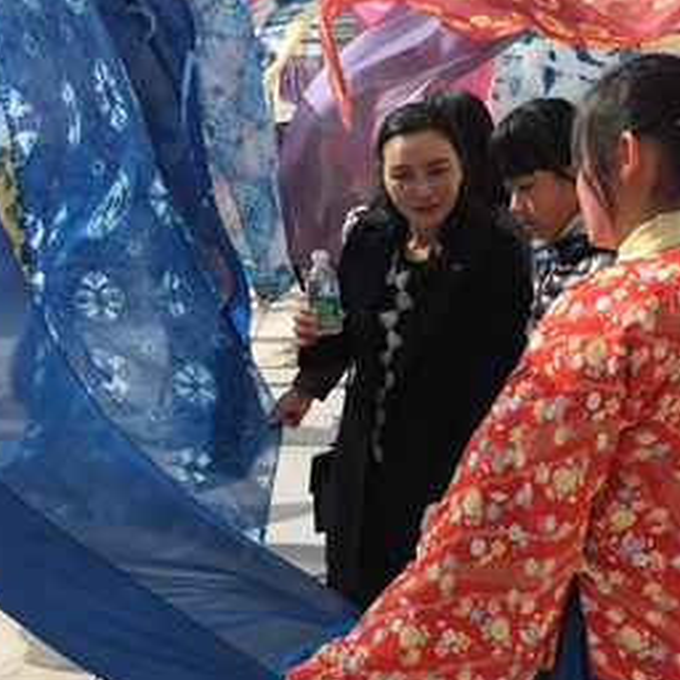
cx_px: 478
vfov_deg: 30.9
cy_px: 436
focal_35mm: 55
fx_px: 1222
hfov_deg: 30.7
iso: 32
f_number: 2.2
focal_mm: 4.15
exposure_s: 1/2083
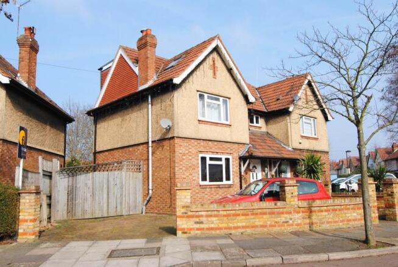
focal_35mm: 30
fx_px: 332
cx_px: 199
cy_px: 134
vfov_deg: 43.7
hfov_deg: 61.9
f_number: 8
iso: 100
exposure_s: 1/250
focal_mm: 20
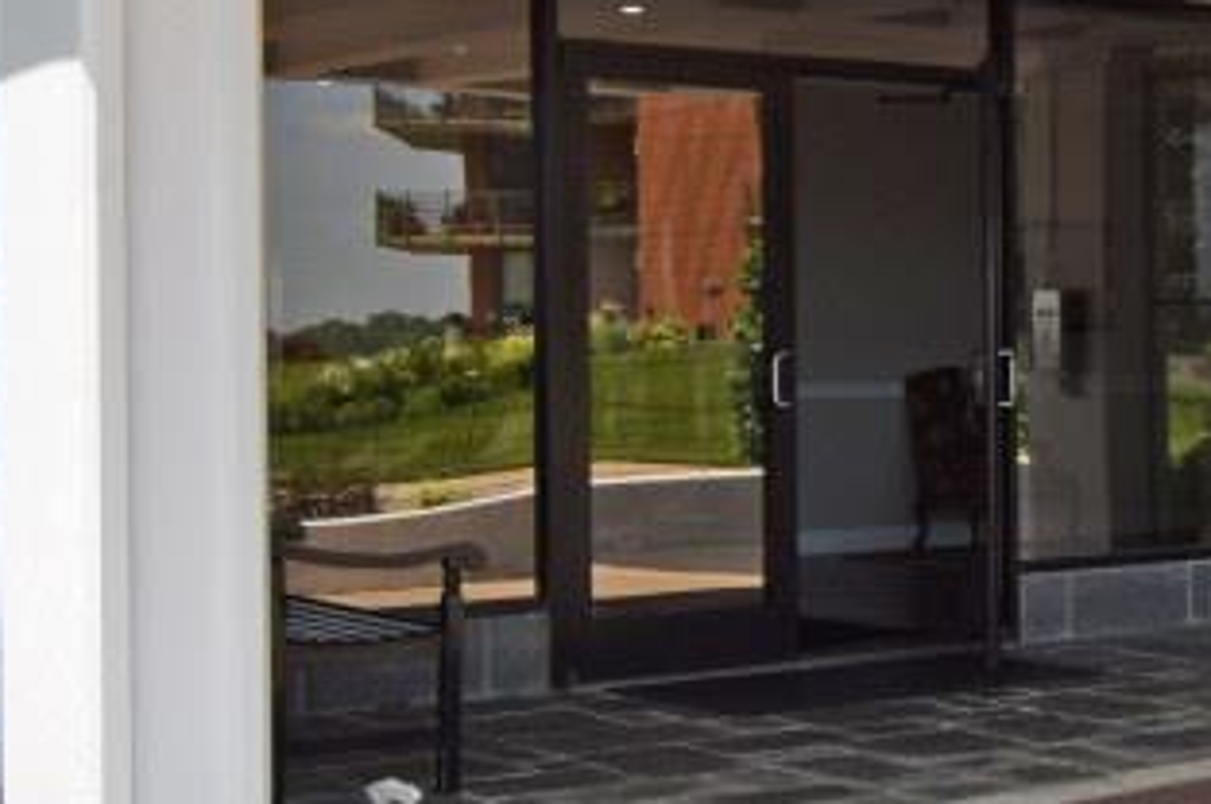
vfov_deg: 18.9
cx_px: 1052
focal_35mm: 72
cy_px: 356
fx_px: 2419
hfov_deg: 27.3
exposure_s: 1/320
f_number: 9
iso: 200
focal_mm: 10
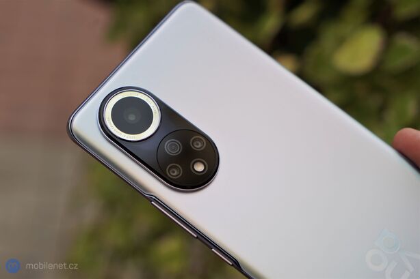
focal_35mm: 70
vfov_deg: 19.4
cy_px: 140
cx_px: 210
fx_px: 816
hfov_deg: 28.9
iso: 200
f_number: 6.3
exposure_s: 1/160
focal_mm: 70
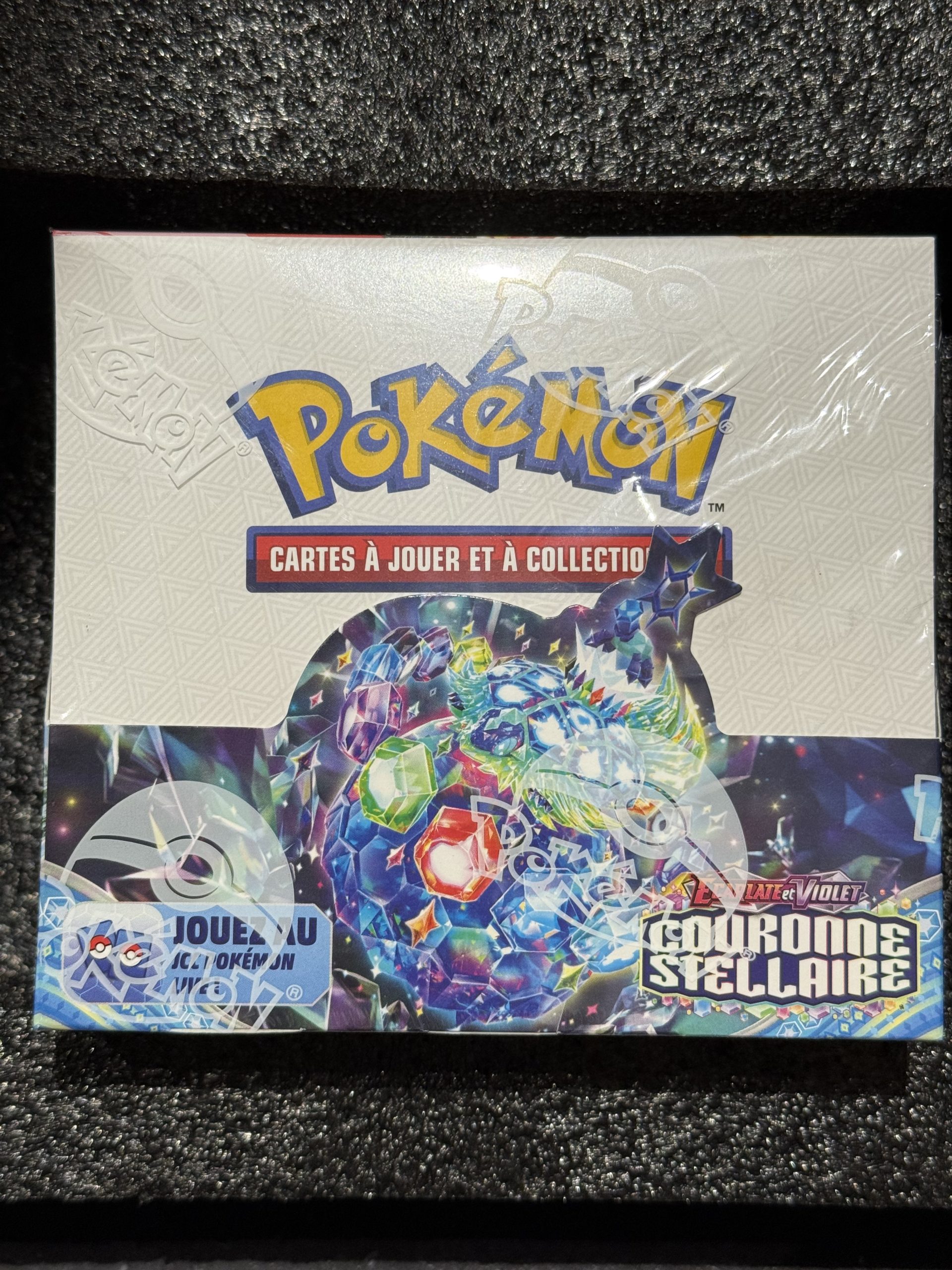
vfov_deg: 39.7
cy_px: 635
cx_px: 476
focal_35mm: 48
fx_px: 1760
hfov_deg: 30.3
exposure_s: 1/50
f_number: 1.78
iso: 100
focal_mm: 6.76
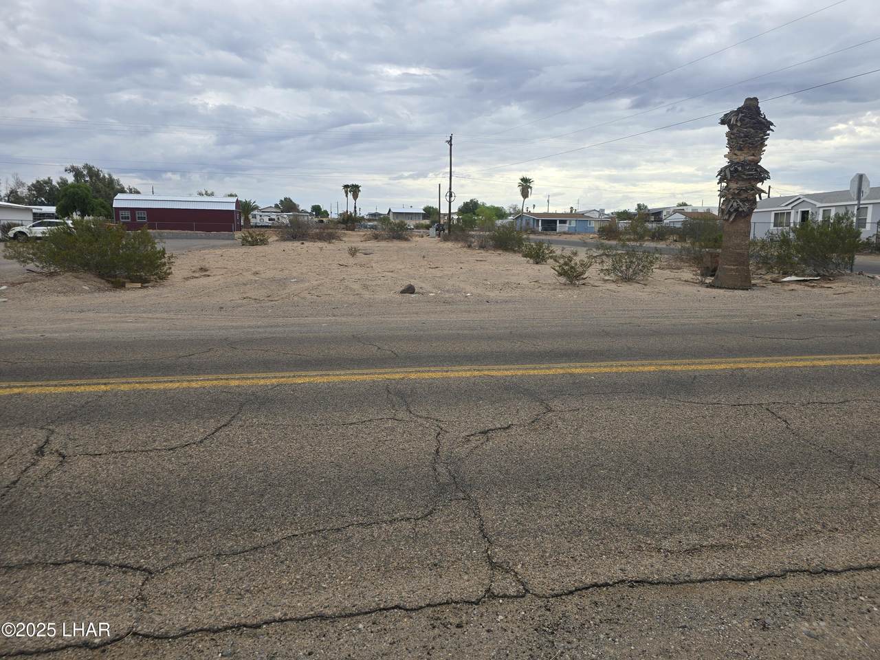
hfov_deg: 73.9
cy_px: 330
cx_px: 440
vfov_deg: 58.9
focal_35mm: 23
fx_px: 585
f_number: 1.7
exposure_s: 1/421
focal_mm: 6.3
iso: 12
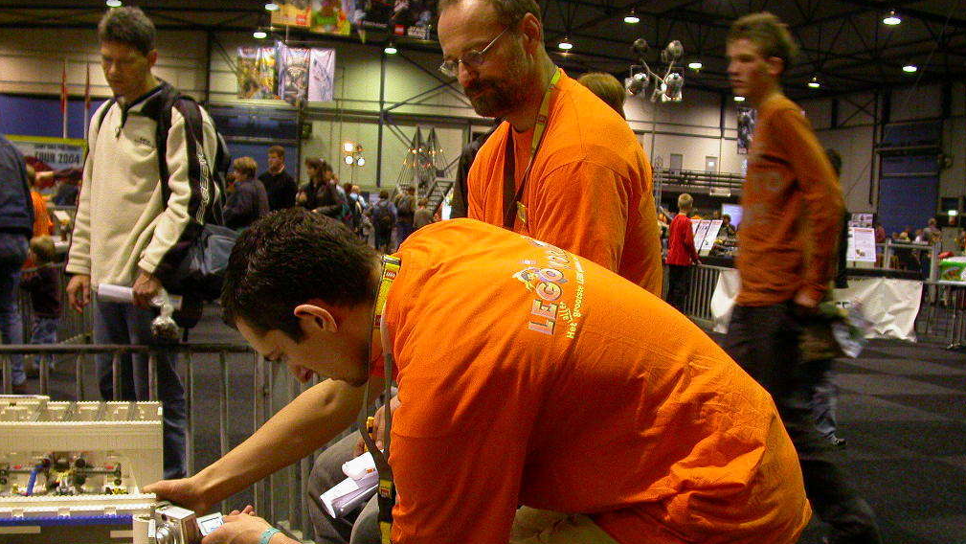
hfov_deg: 48.3
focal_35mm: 42
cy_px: 331
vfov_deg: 28.3
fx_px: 1076
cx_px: 487
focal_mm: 7.85
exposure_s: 1/30
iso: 400
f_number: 3
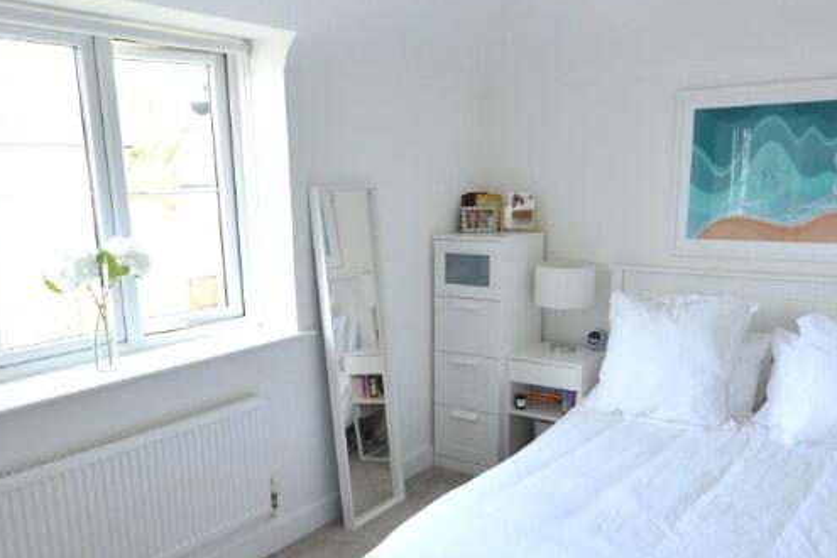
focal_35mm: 31
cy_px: 365
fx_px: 721
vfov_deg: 41.8
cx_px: 406
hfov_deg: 60.3
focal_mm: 10
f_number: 8
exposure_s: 1/30
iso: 400
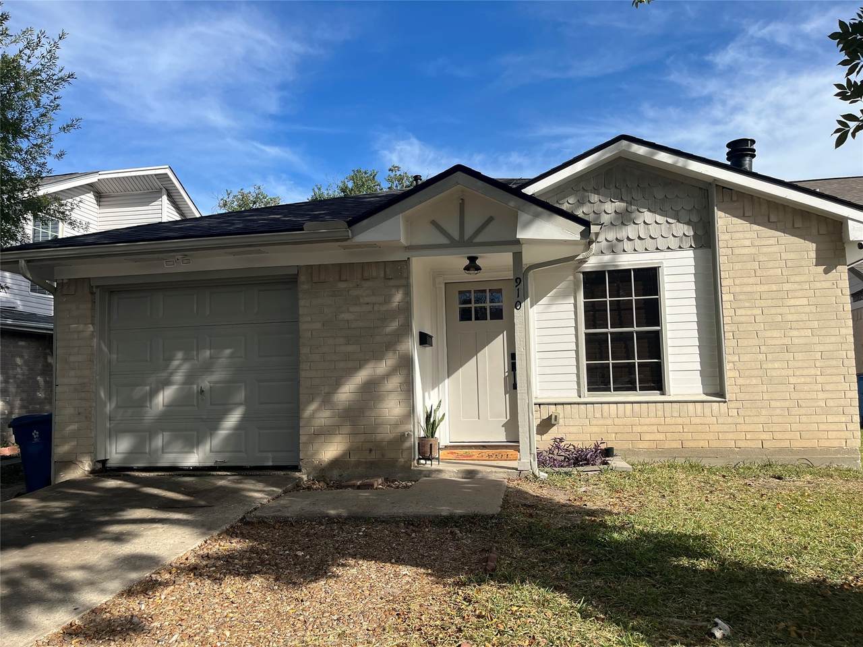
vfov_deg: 53.1
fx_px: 648
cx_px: 432
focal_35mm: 26
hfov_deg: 67.3
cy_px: 324
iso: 50
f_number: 1.6
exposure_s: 1/3745
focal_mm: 5.1
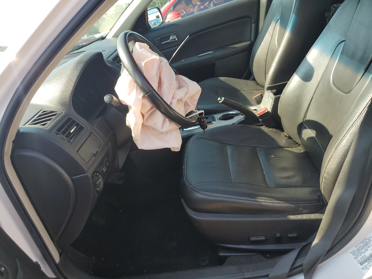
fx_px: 279
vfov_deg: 53.1
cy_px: 140
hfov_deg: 67.3
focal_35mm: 26
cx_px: 186
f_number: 1.5
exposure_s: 1/500
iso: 50
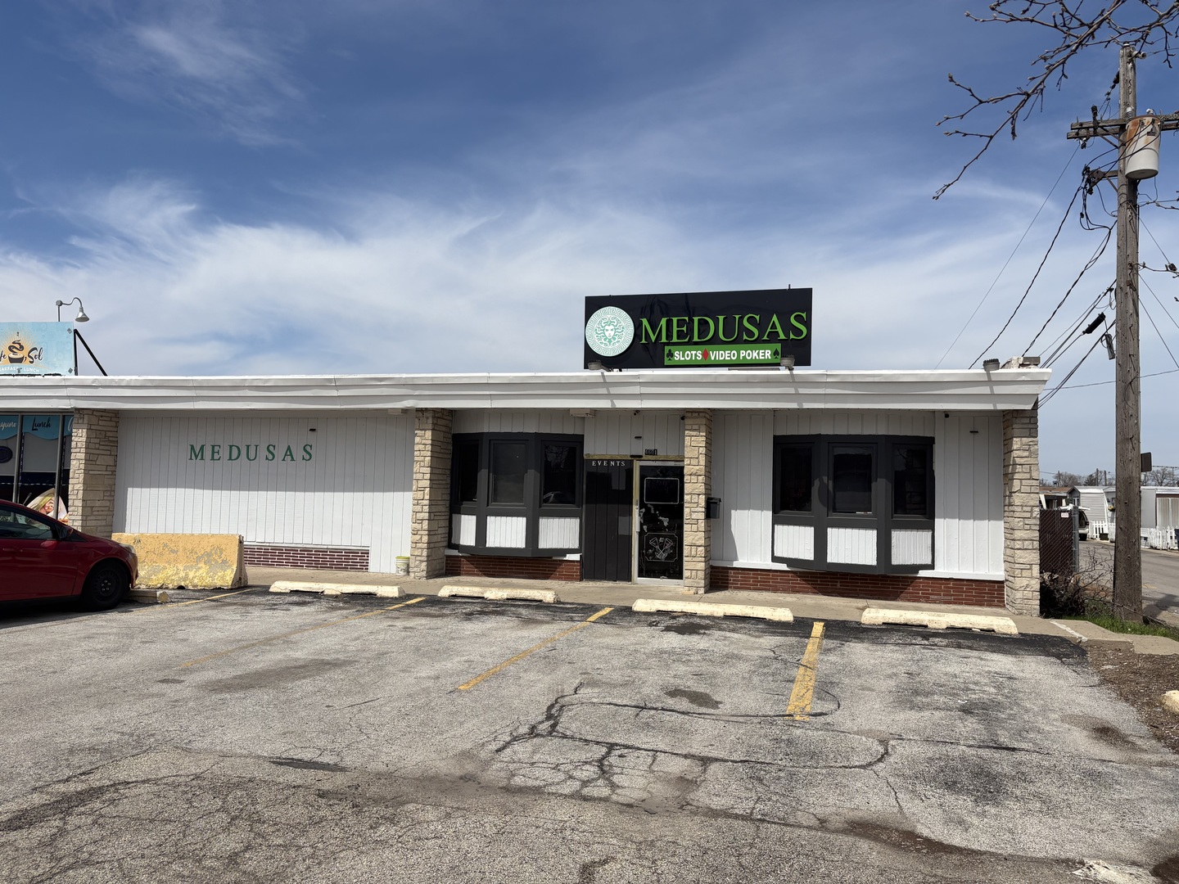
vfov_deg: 53.1
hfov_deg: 67.3
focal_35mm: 26
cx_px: 590
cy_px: 442
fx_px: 886
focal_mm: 5.96
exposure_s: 1/6993
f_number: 1.6
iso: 50
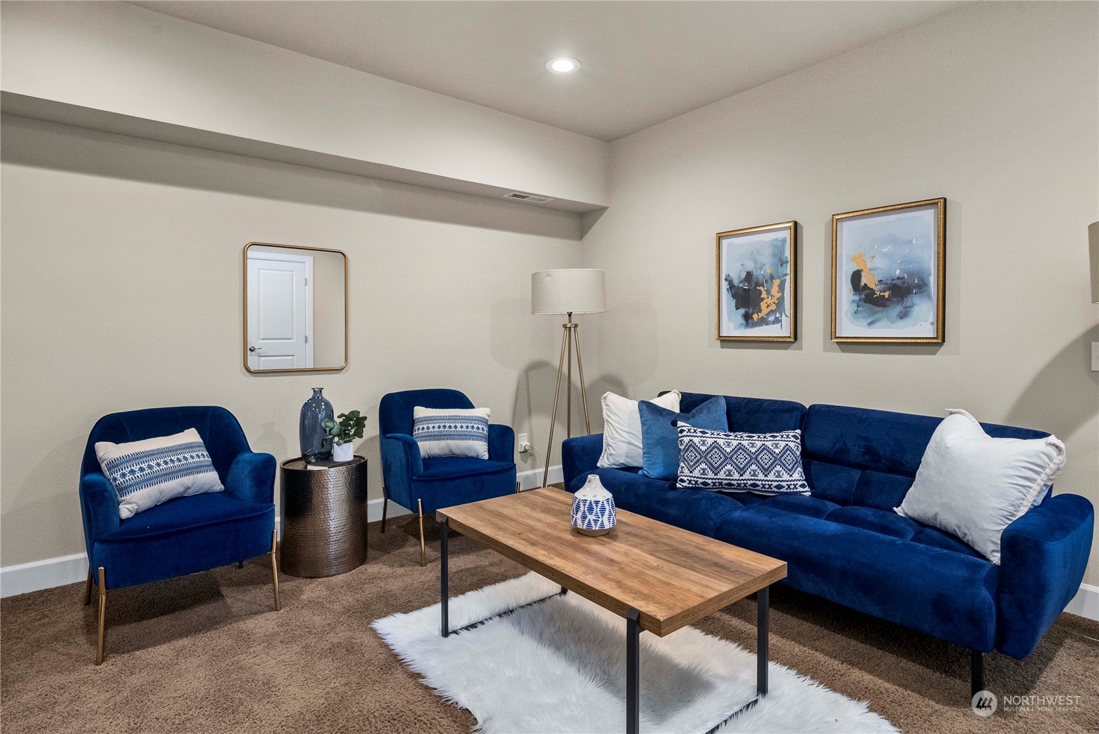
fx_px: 550
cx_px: 550
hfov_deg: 90.0
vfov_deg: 67.4
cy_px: 367
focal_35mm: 18
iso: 1250
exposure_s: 1/60
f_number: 9
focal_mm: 18
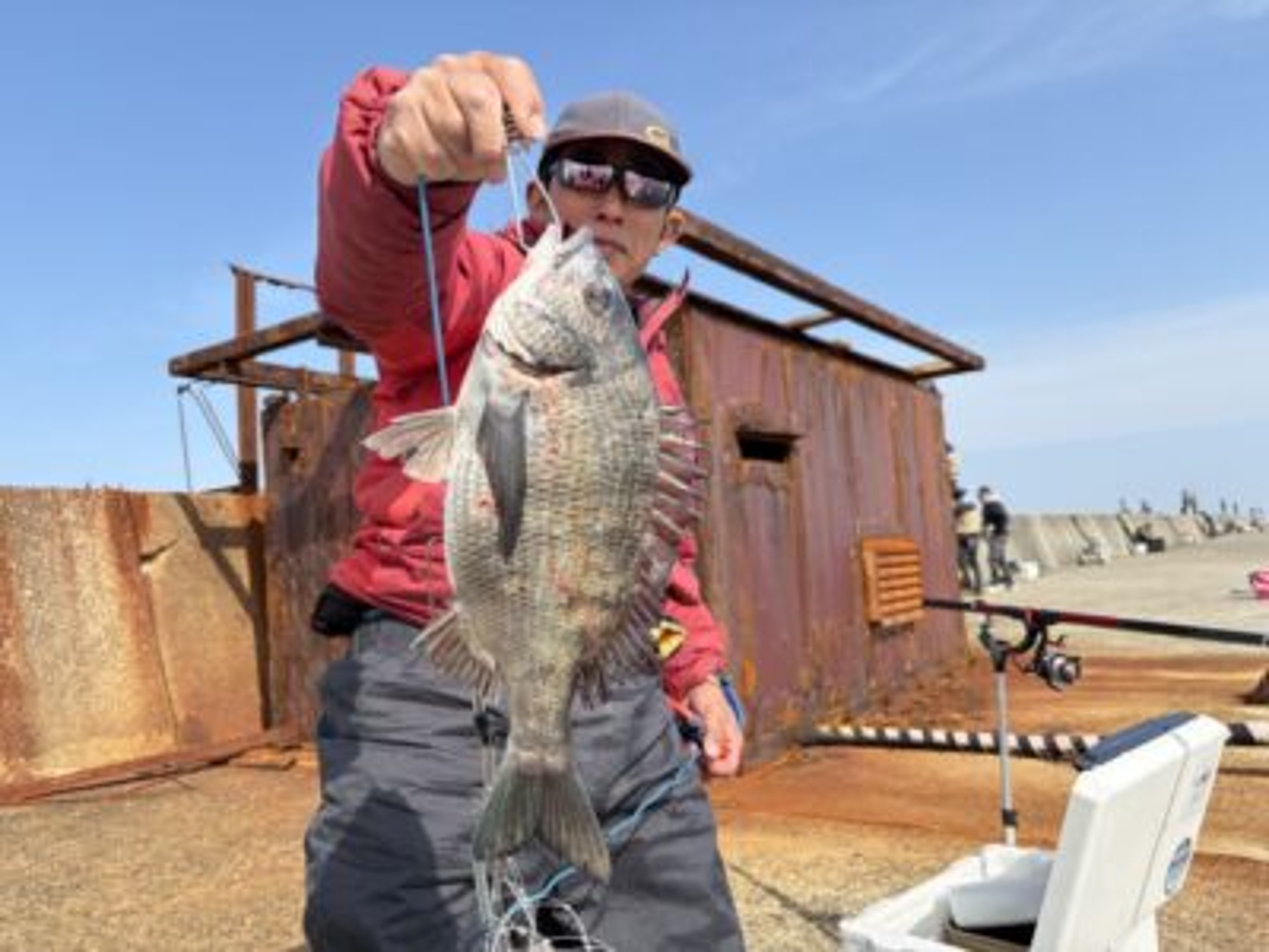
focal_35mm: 26
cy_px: 476
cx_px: 634
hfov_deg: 67.3
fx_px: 953
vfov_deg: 53.1
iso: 50
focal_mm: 5.96
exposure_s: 1/2639
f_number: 1.6
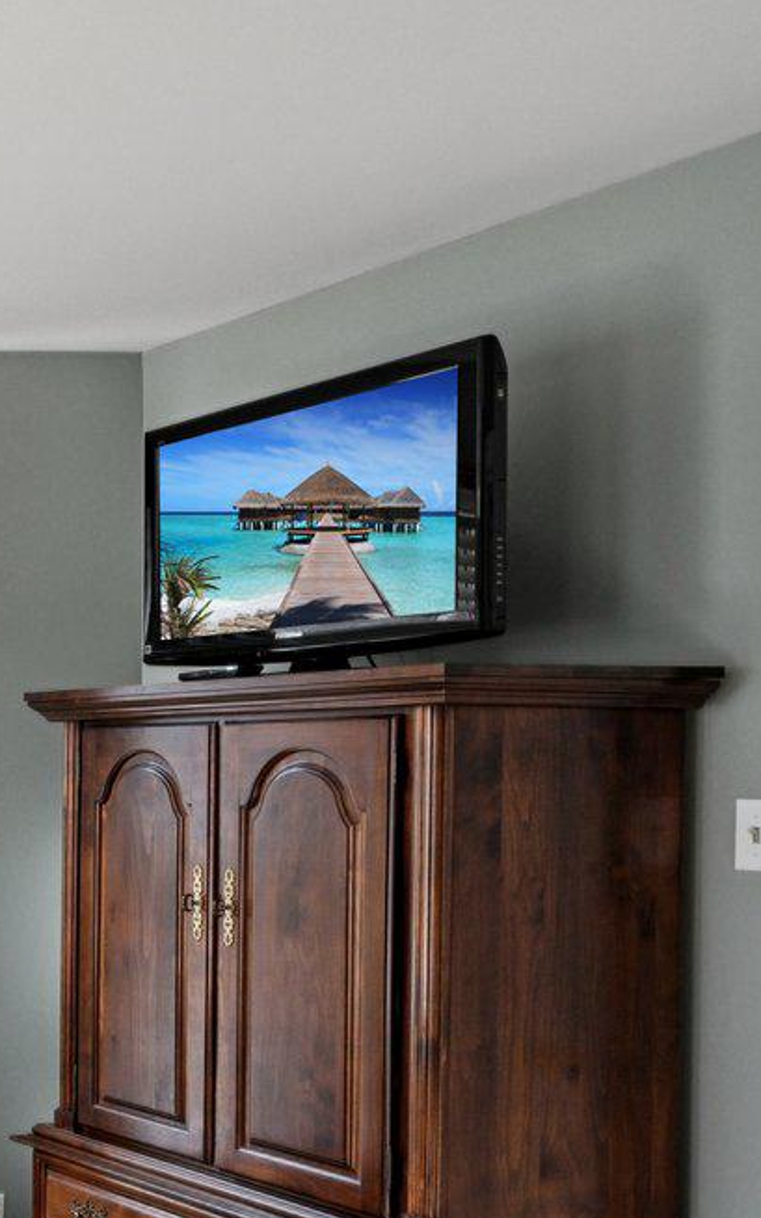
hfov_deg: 15.5
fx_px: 1693
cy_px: 789
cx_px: -1008
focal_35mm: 51
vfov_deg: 39.2
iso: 800
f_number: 8
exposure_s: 1/250
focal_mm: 16
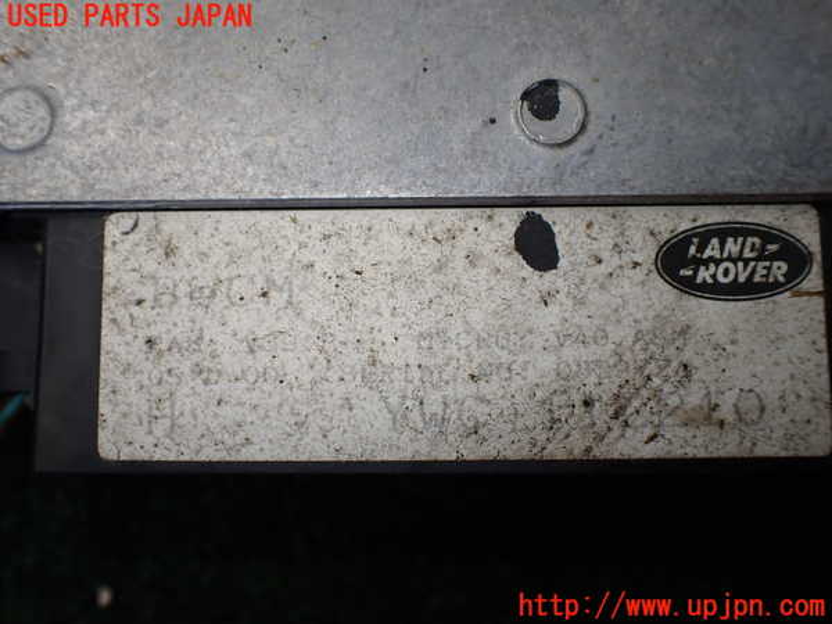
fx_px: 721
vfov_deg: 46.8
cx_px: 416
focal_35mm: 30
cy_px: 312
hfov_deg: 60.0
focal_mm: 5.4
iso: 125
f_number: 2.3
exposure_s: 1/125
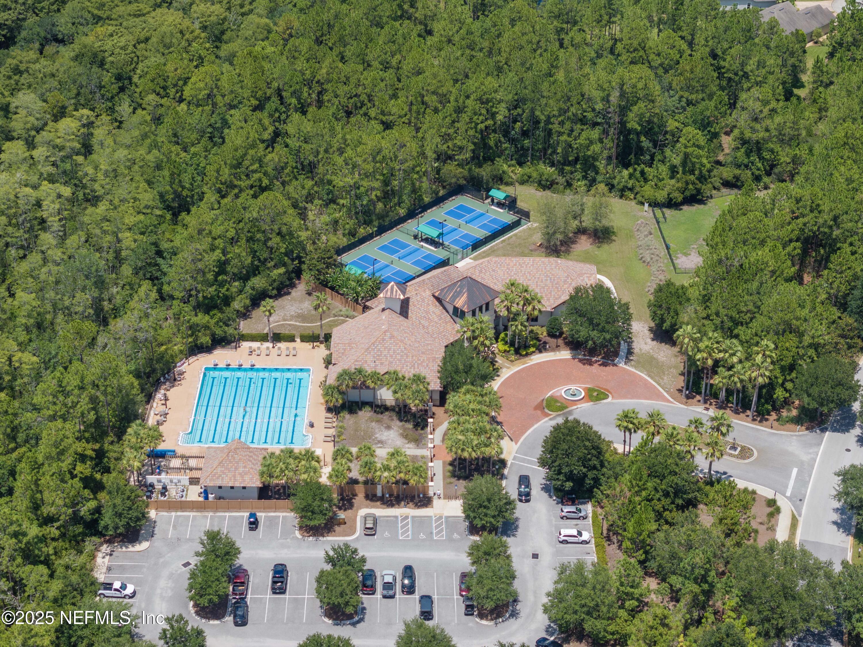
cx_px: 432
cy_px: 324
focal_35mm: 70
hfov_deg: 27.8
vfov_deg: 21.0
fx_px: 1745
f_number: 2.8
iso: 100
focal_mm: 19.35
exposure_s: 1/1600
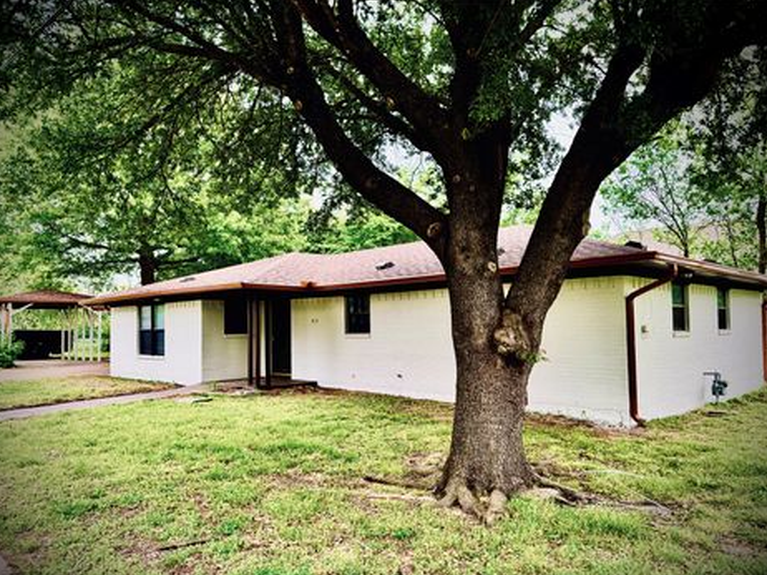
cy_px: 307
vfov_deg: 53.0
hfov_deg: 67.3
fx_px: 576
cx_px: 377
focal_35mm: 26
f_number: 1.78
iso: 160
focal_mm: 6.76
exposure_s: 1/121
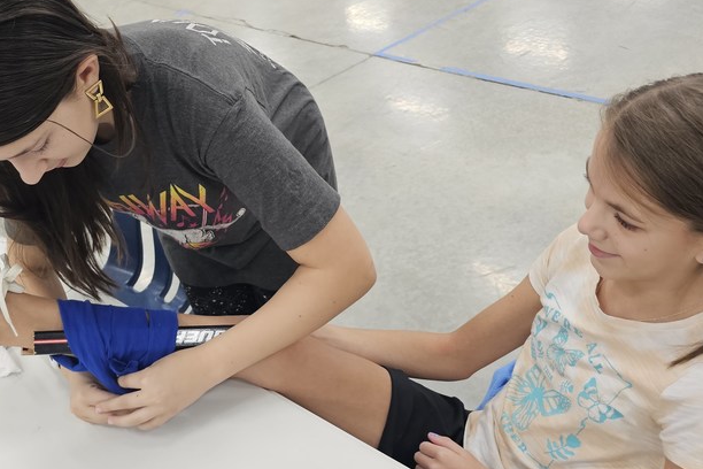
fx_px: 781
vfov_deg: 33.4
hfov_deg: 45.6
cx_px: 126
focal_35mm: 40
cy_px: 240
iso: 200
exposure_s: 1/120
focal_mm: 6.3
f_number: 1.7
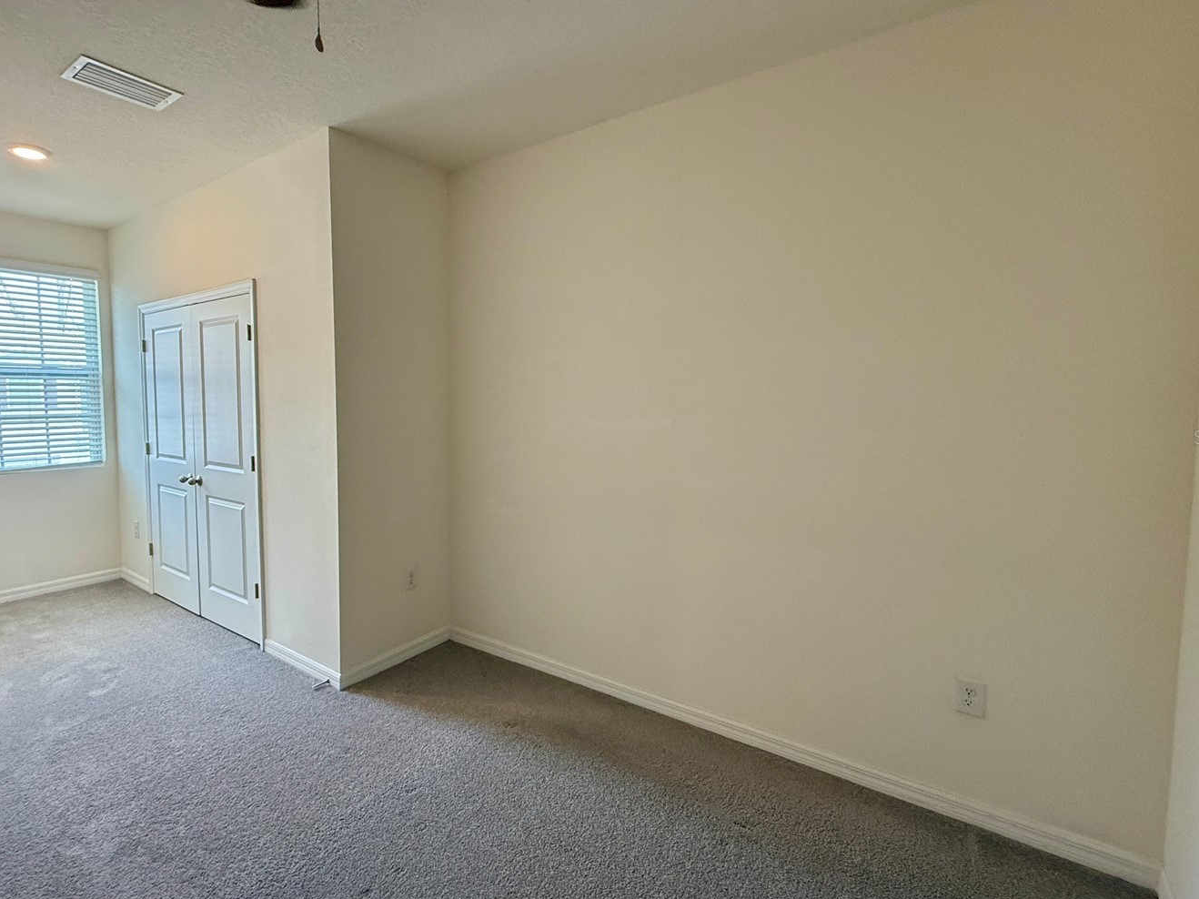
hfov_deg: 90.9
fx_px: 589
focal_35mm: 17
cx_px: 552
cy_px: 437
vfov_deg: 74.7
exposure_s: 1/120
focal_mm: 2.22
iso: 320
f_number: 2.2
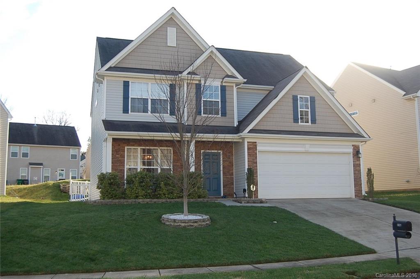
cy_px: 140
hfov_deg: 49.6
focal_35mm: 39
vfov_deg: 34.1
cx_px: 210
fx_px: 454
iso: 400
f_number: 5.6
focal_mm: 26
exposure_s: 1/500
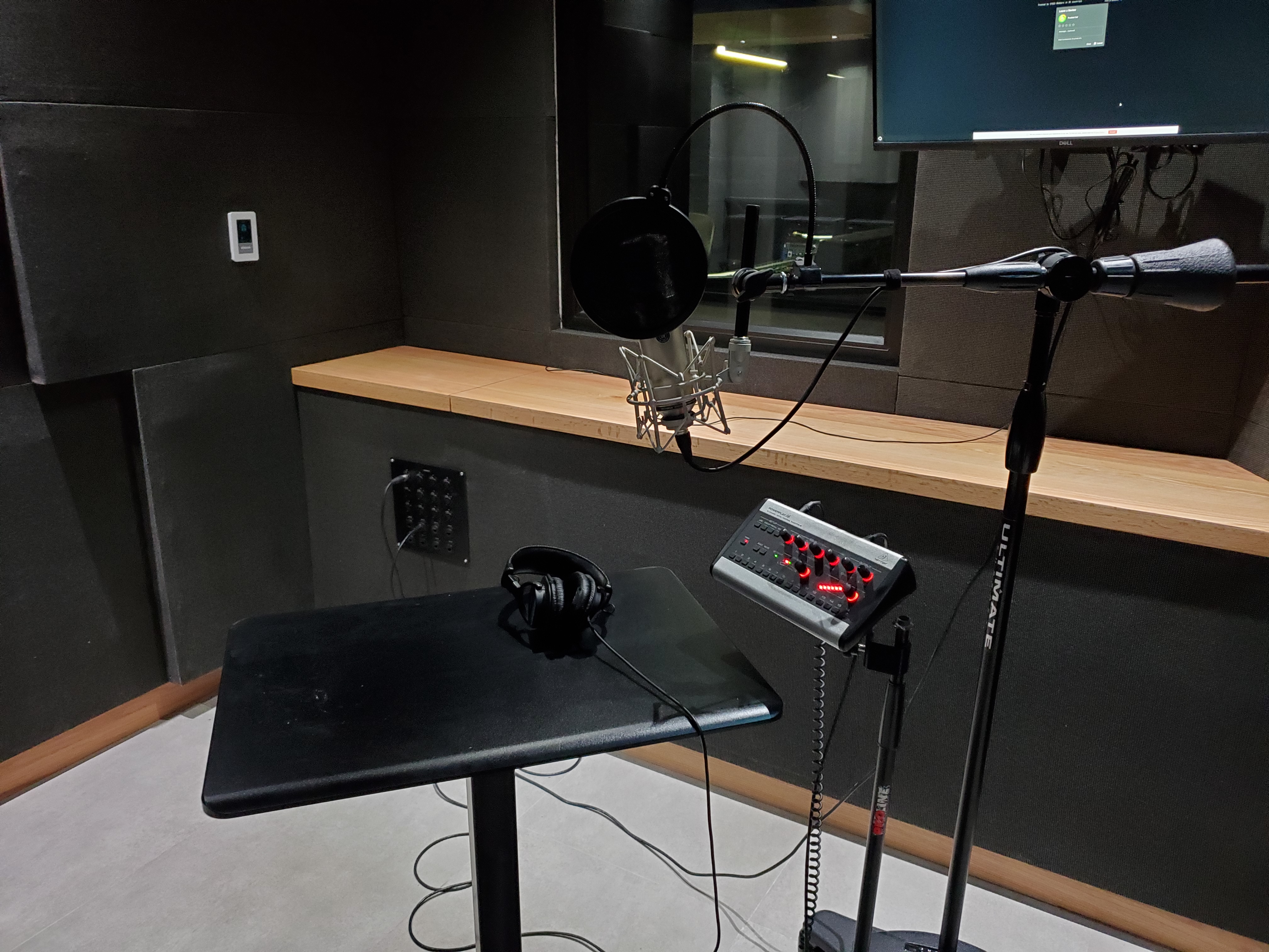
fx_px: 953
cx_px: 634
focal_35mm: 26
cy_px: 476
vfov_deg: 53.1
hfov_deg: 67.3
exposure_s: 1/40
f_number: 1.5
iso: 400
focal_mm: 4.3
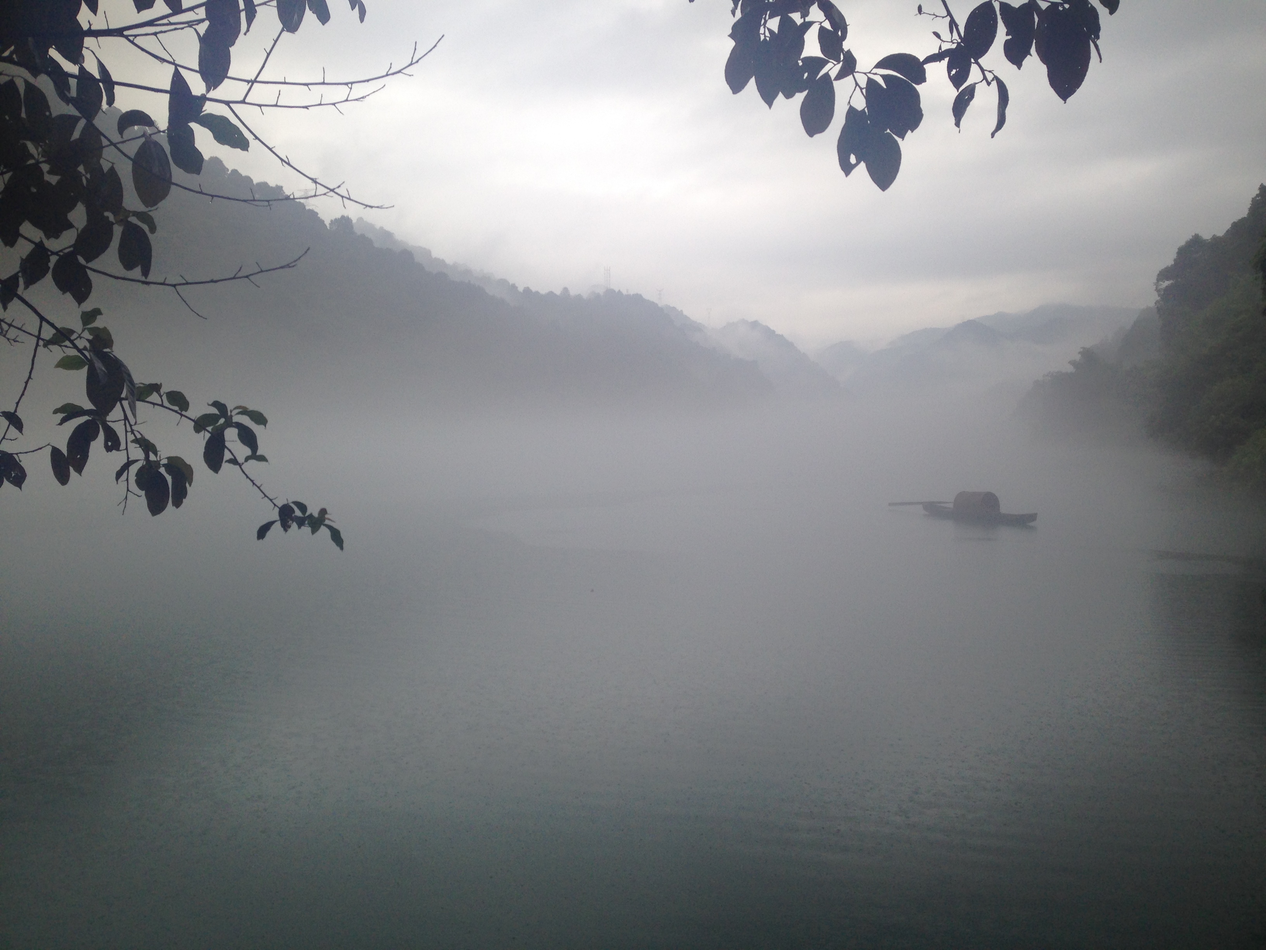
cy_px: 475
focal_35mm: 33
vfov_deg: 42.9
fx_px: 1207
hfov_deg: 55.4
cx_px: 633
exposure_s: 1/205
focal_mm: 4.12
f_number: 2.4
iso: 50
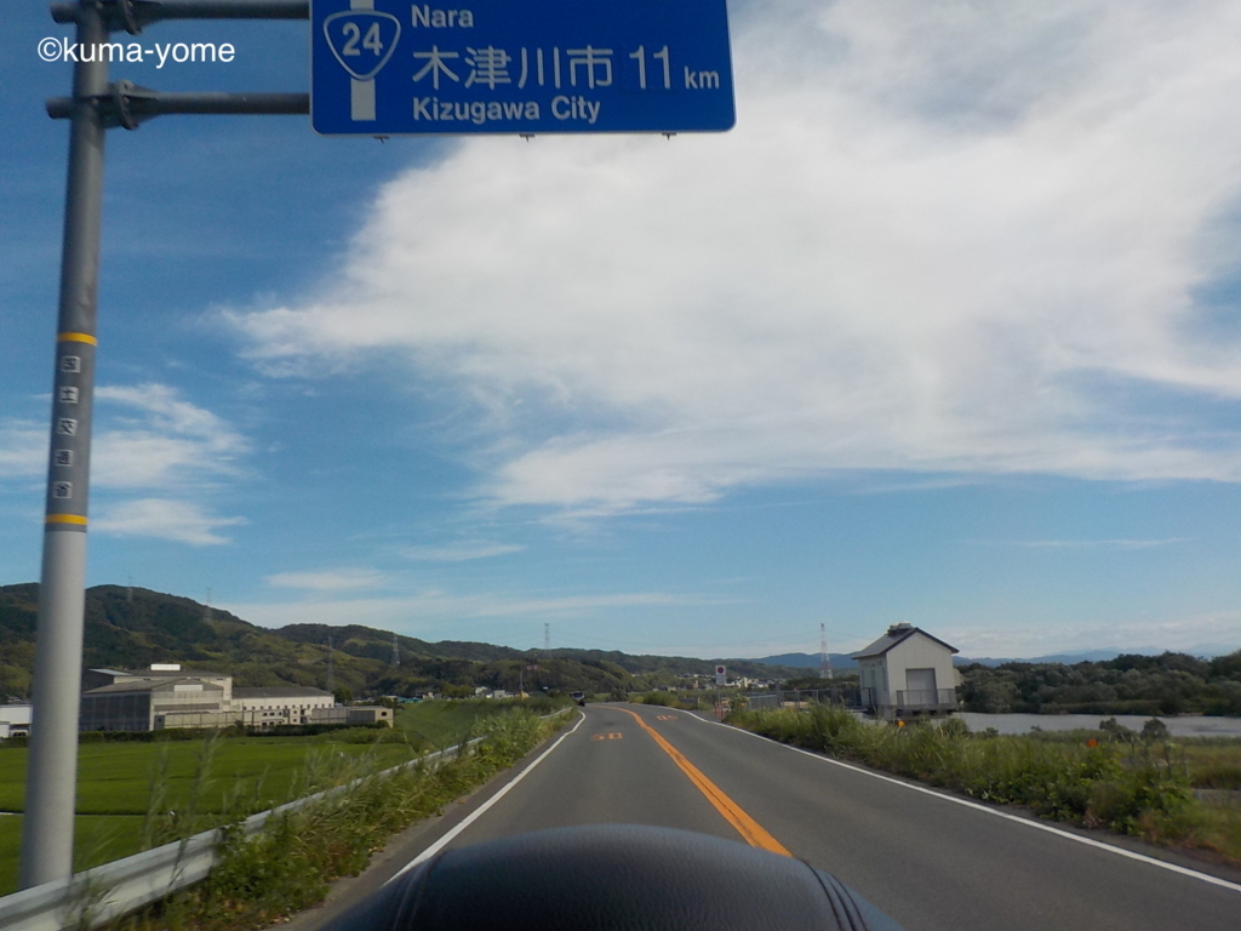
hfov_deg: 60.0
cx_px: 620
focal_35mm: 30
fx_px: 1076
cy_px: 466
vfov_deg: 46.8
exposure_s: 1/500
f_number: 6.6
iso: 125
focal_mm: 4.1
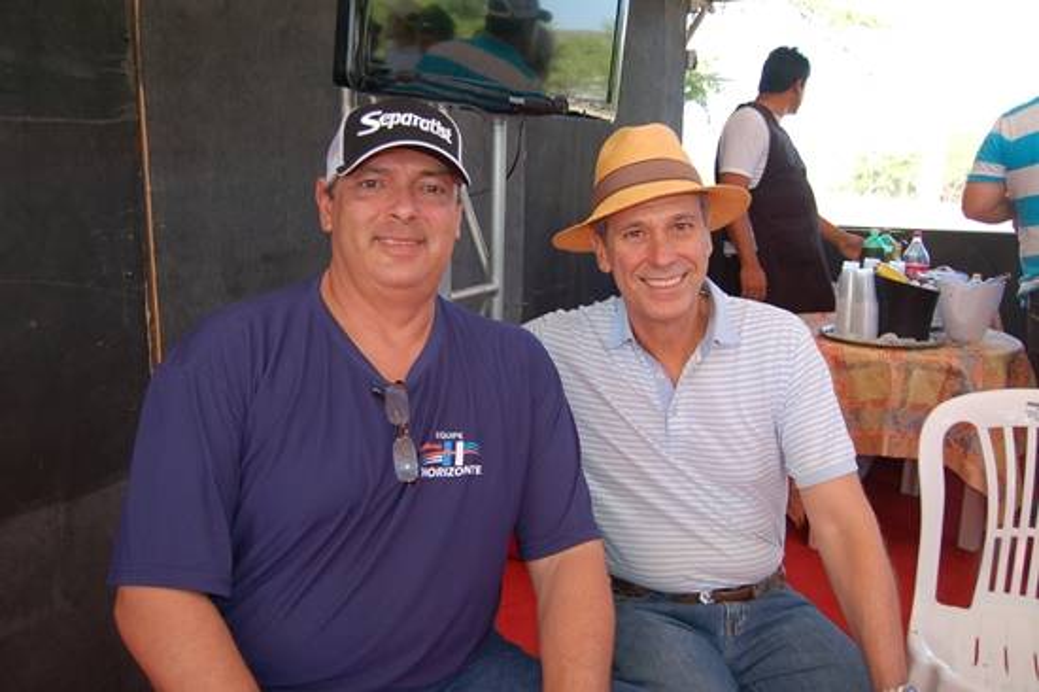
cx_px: 520
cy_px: 346
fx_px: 865
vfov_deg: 43.6
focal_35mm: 30
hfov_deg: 62.0
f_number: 3.8
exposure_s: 1/320
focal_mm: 20
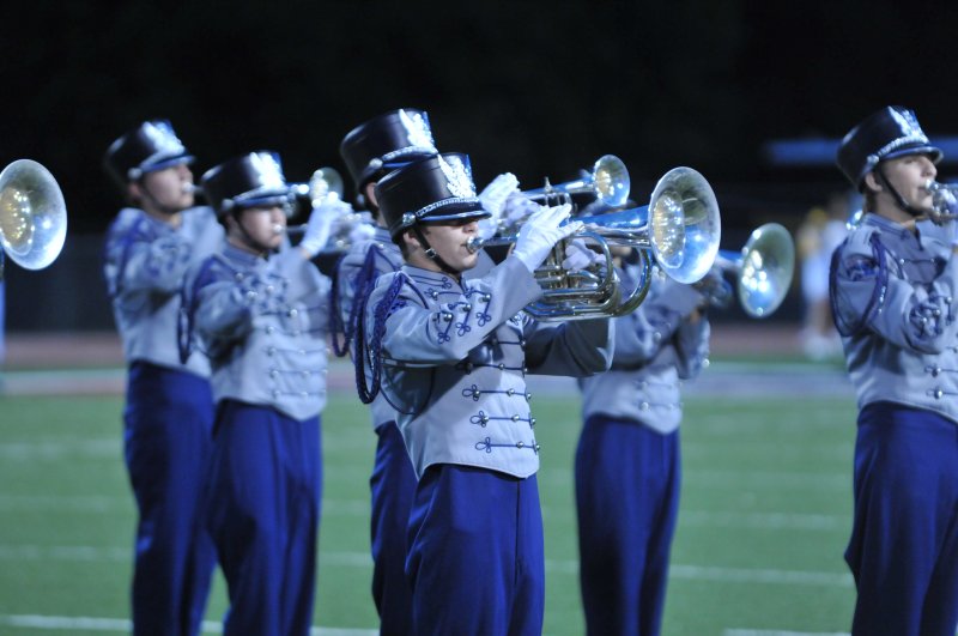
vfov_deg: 4.6
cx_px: 479
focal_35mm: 300
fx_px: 7972
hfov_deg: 6.9
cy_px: 318
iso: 1600
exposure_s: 1/125
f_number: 2.8
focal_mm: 200
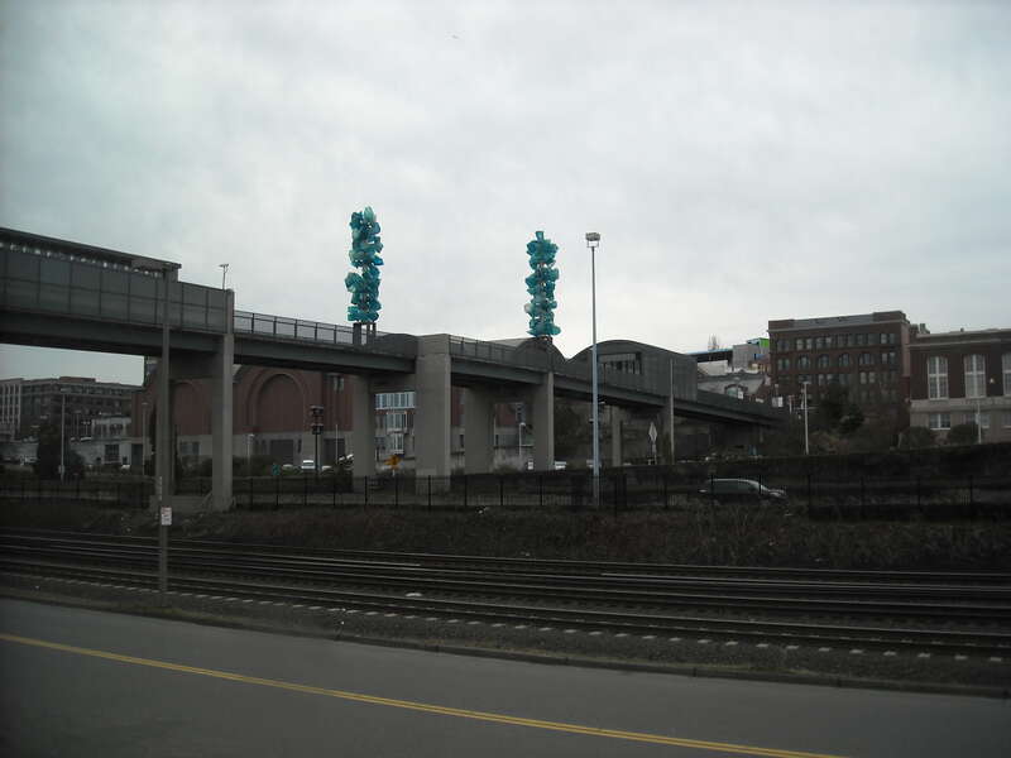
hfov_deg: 52.6
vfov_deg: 40.7
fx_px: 1022
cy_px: 379
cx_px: 506
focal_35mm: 35
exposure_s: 1/250
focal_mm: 5.7
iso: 77
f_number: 5.6
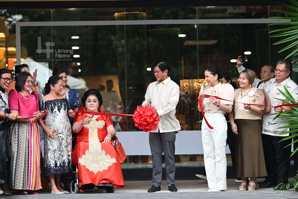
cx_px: 149
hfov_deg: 15.2
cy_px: 100
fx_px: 1117
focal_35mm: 135
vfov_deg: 10.2
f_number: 2.8
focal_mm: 135
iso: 1000
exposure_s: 1/500
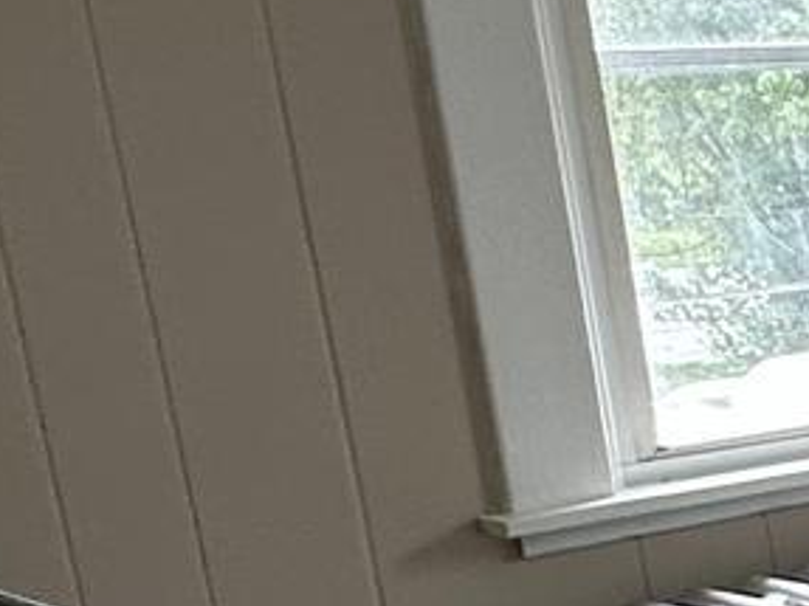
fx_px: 2336
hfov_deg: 11.9
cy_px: 541
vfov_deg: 14.6
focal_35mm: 100
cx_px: 2326
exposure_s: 1/108
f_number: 2.2
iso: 40
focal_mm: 2.22
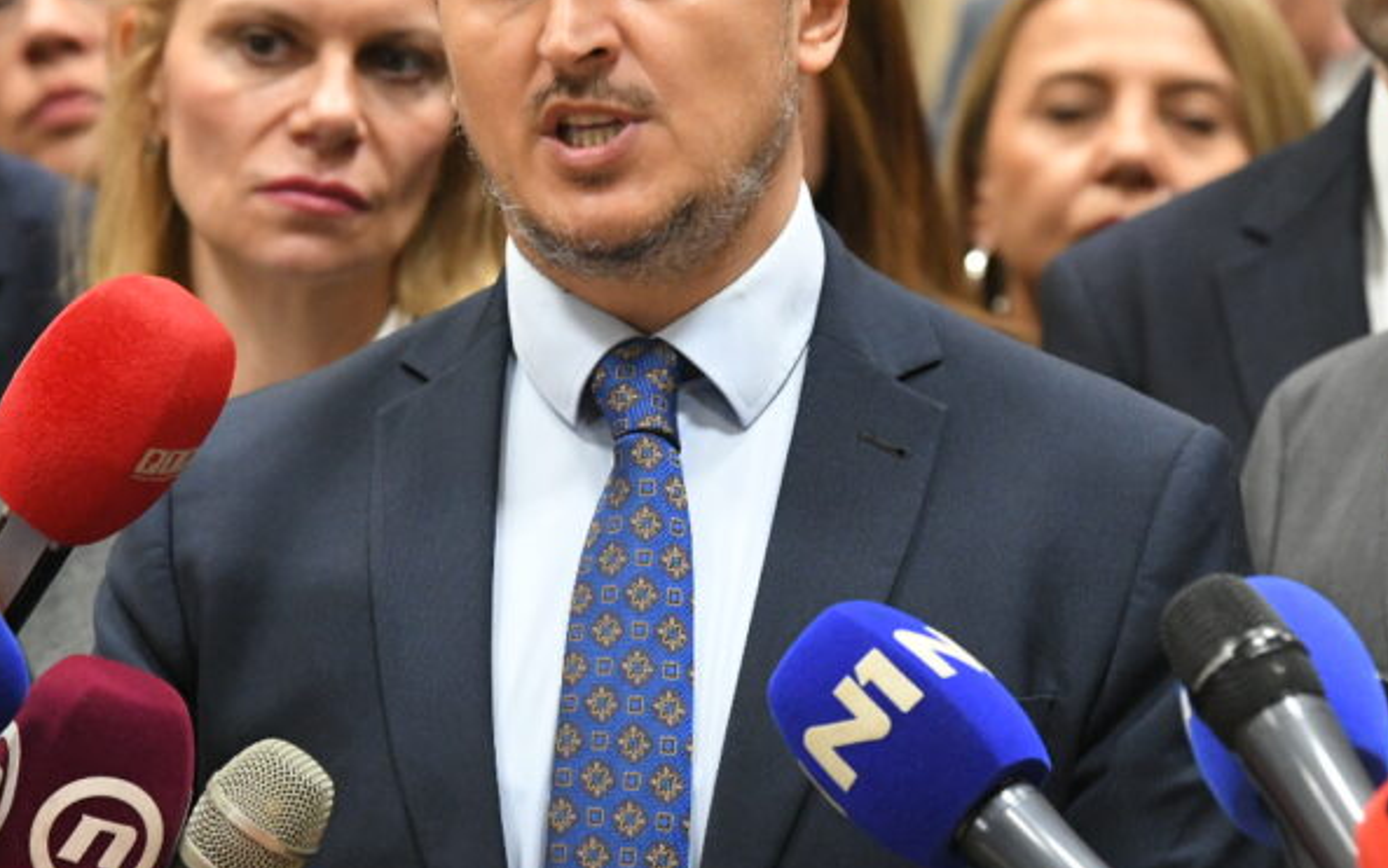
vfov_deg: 4.4
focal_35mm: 299
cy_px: 223
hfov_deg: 7.0
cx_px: 555
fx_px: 11314
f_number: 4
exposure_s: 1/250
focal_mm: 170
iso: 6400
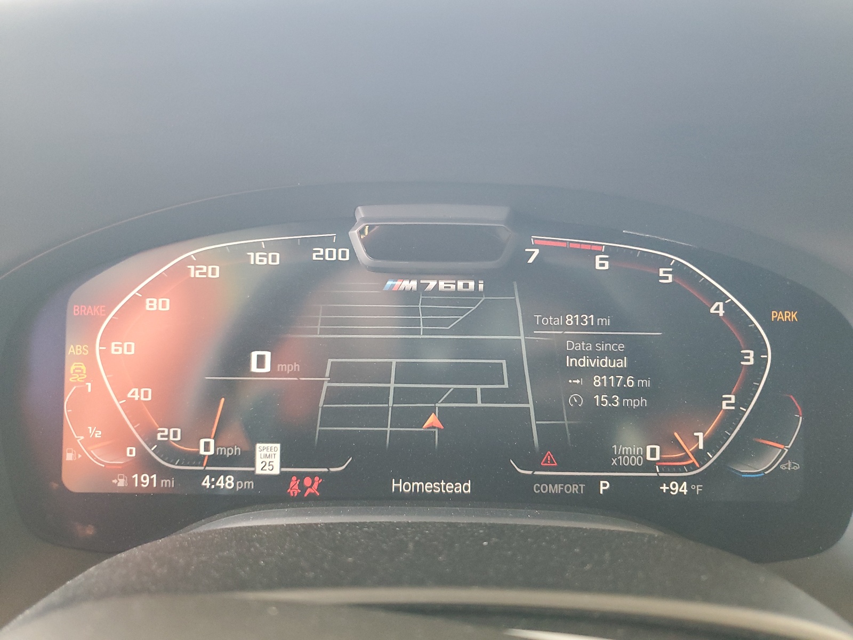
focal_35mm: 26
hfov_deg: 67.3
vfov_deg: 53.1
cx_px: 426
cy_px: 320
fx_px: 641
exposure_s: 1/50
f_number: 1.5
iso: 234
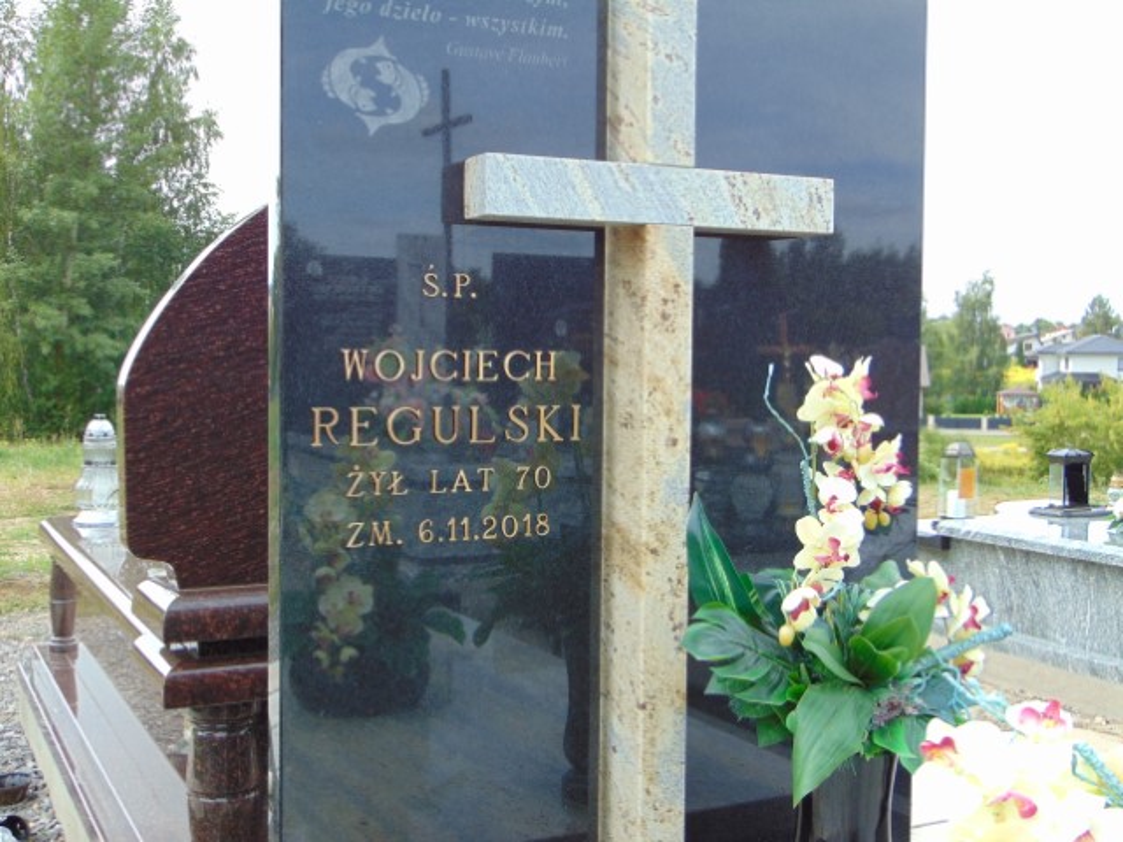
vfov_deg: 34.3
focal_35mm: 42
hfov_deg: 44.8
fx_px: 1363
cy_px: 421
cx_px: 562
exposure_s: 1/250
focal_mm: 7.6
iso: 80
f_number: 3.3
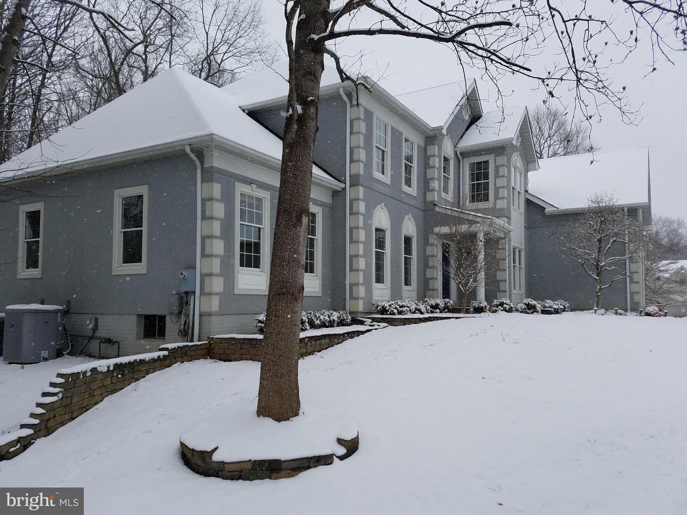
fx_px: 516
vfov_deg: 53.1
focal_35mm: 26
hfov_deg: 67.3
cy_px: 258
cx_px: 344
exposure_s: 1/1020
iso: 50
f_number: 1.7
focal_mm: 4.2
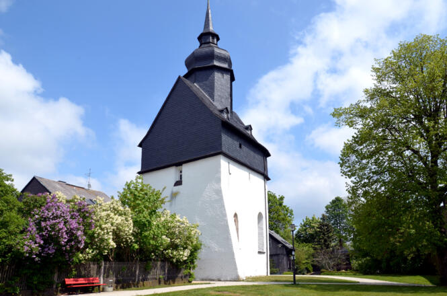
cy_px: 148
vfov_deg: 47.7
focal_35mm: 27
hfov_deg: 67.5
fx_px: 334
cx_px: 224
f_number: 19
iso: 100
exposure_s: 1/90
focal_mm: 18
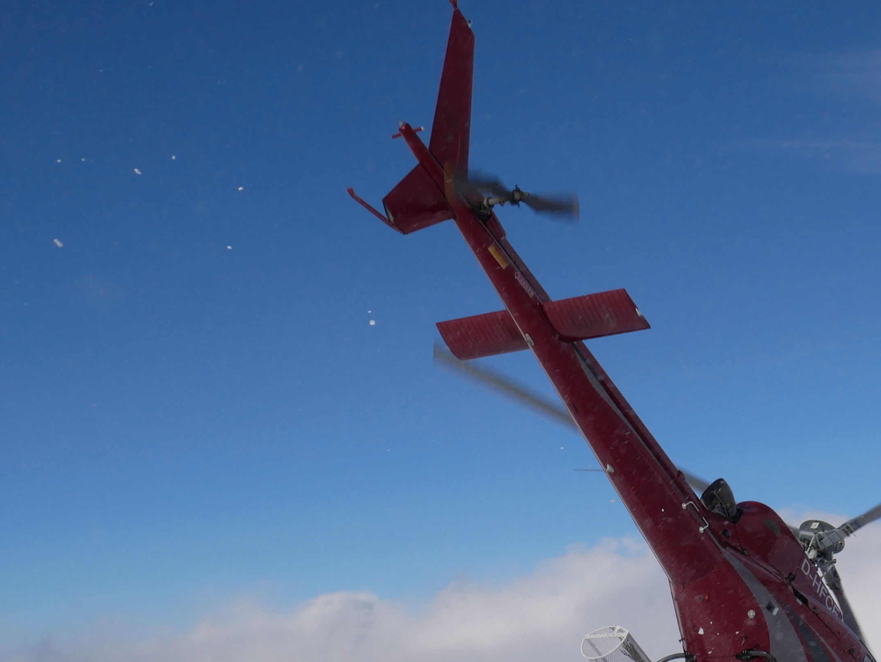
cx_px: 879
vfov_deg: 21.4
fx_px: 1732
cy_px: 518
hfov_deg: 27.0
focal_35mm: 68
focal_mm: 16
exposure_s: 1/800
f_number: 10
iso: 200
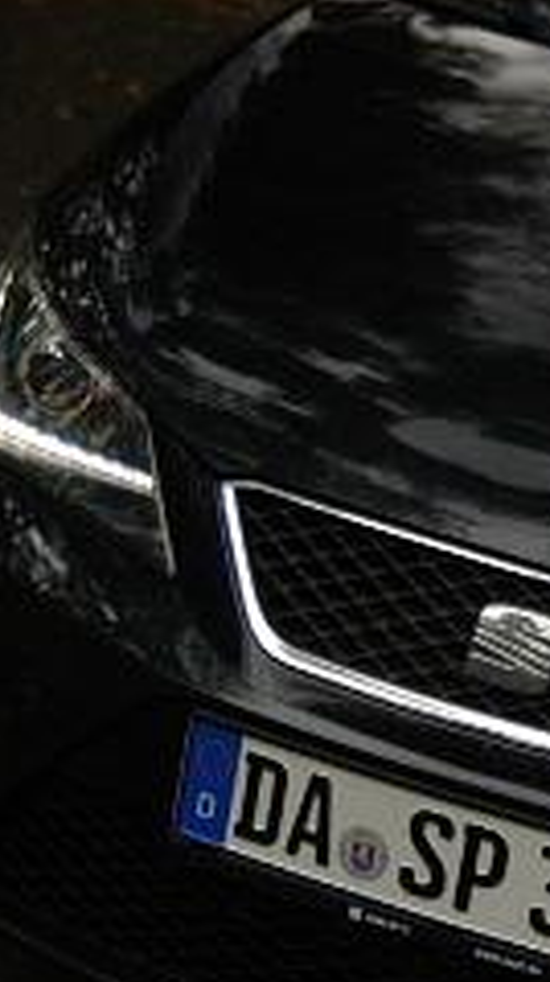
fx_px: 3301
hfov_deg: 9.4
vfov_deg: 16.9
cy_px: 561
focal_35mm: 127
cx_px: 685
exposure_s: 1/60
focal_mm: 46
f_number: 3
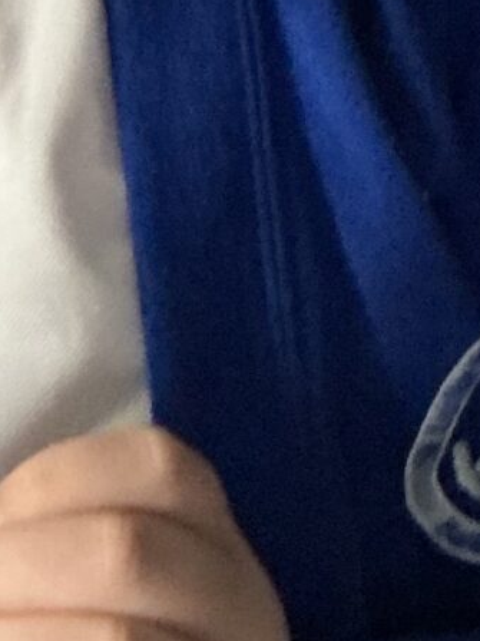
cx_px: -186
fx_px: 3071
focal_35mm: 166
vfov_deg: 11.7
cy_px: -105
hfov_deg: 8.8
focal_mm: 3
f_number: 1.8
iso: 500
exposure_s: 1/30
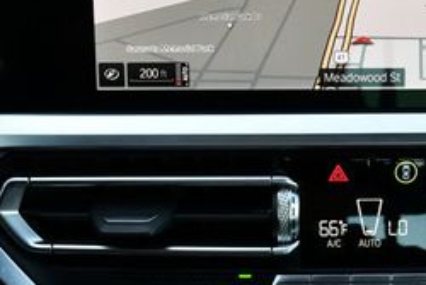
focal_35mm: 92
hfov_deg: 21.8
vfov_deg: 14.9
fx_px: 1089
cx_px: 354
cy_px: 108
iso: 400
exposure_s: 1/250
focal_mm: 18
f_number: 4
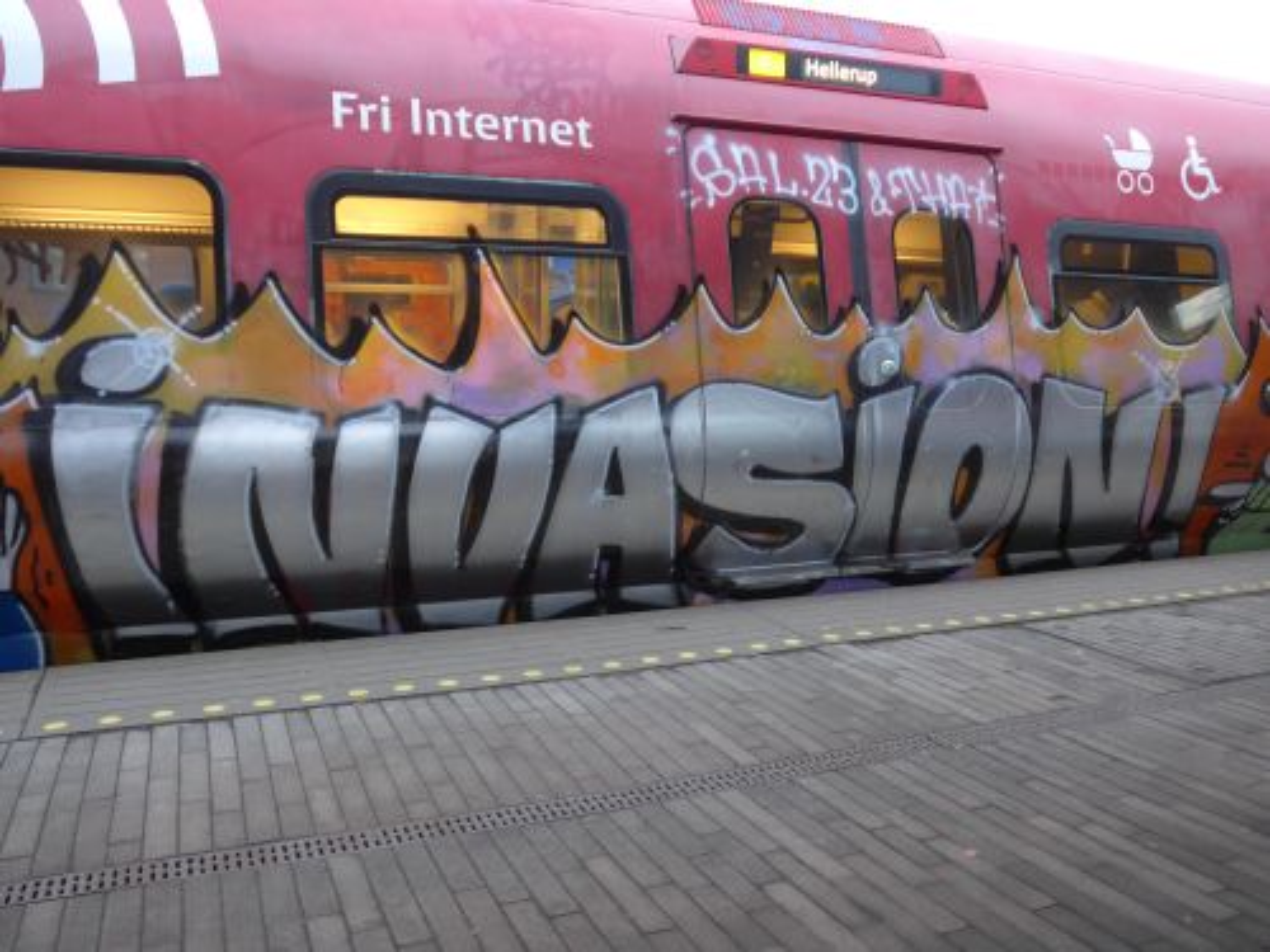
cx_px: 635
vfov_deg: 48.2
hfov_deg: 61.7
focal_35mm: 29
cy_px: 476
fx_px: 1064
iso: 400
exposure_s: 1/30
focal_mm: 6
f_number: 2
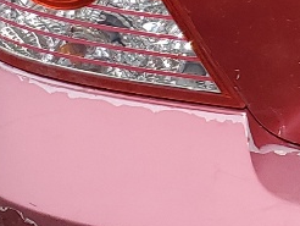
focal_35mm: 169
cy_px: -51
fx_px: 1466
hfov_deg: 9.6
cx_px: 845
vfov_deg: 8.7
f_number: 1.5
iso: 50
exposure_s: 1/1250
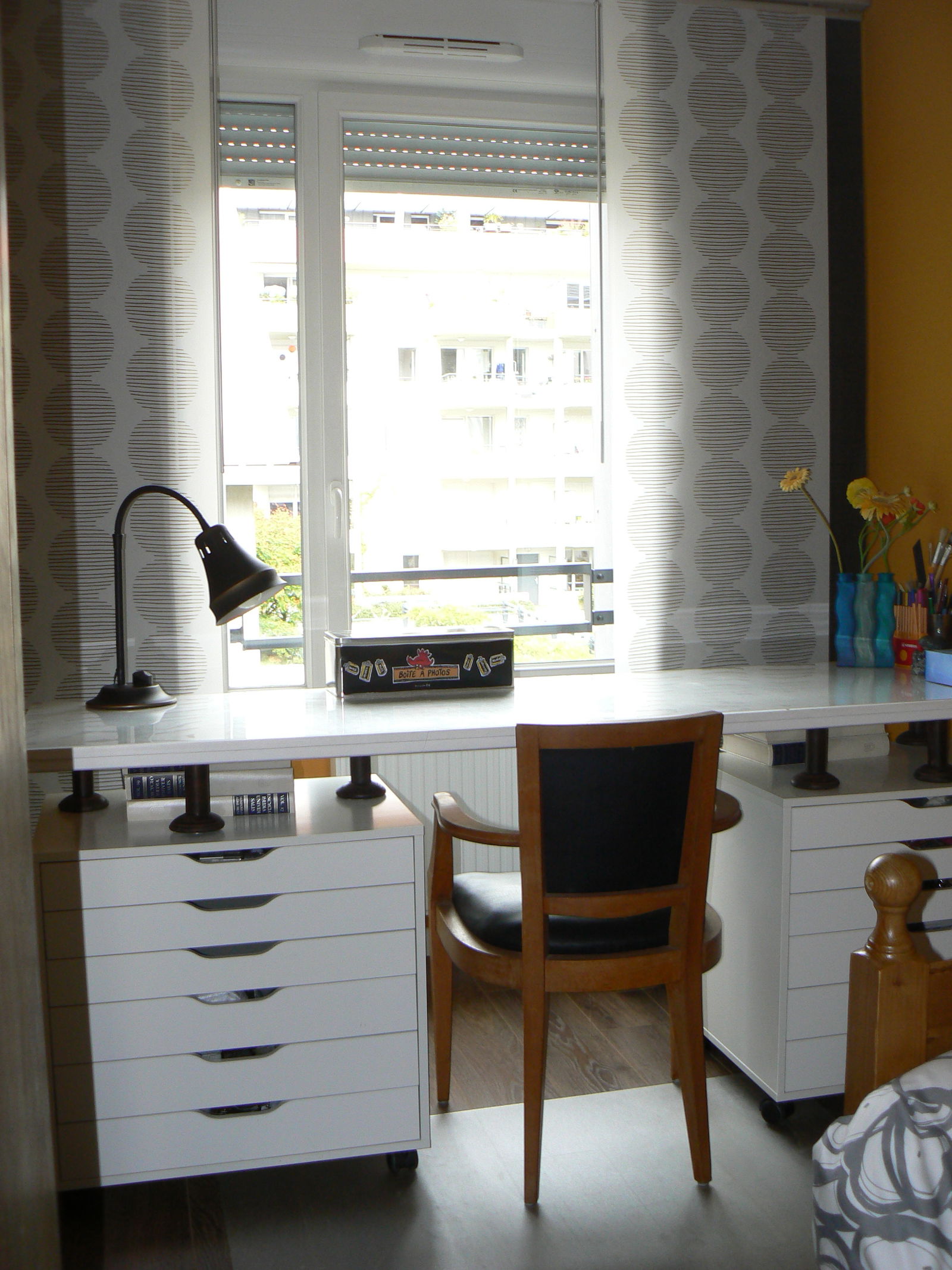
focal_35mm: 36
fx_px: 1320
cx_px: 476
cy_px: 635
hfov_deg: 39.7
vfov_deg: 51.4
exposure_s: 1/30
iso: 100
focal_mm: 6
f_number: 2.8
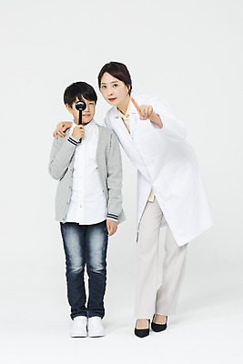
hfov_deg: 15.2
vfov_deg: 22.6
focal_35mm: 90
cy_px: 182
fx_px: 910
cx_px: 122
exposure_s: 1/125
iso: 100
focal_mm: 90
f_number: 16
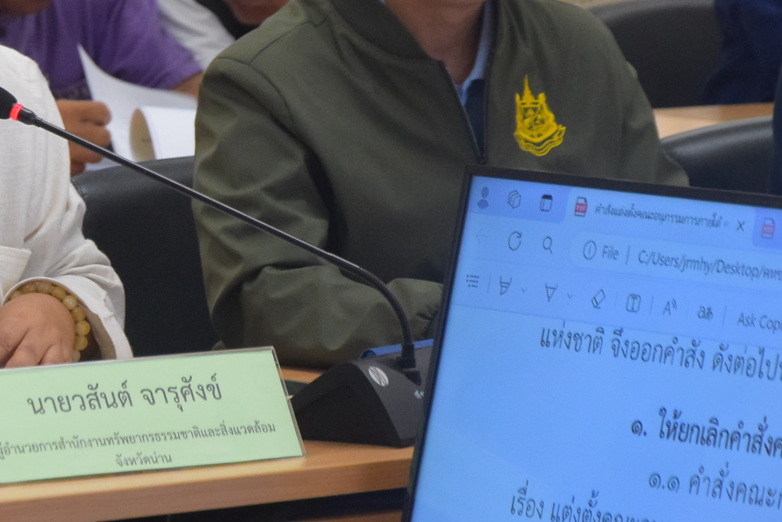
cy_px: 47
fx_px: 5866
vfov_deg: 5.1
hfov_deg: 7.6
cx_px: -50
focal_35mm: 270
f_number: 5.3
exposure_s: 1/200
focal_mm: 80
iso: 2500
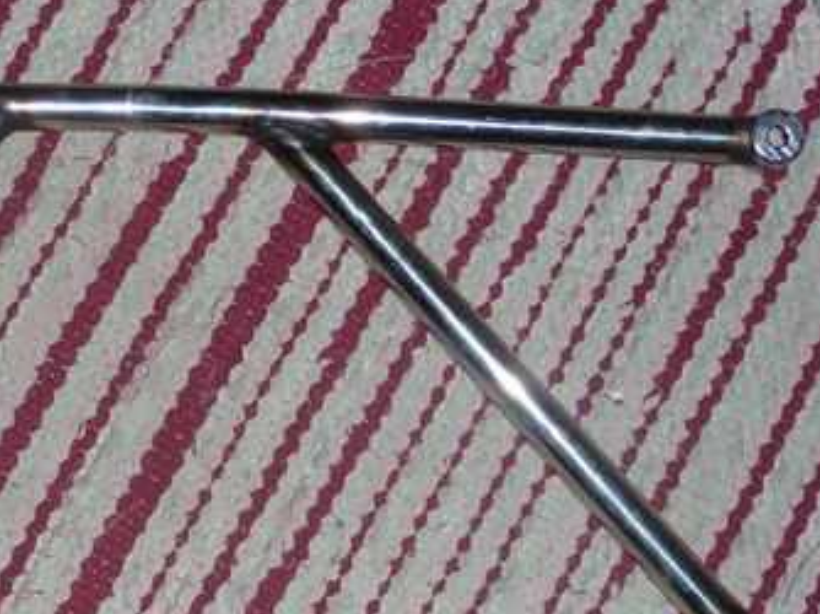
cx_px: 152
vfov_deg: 16.0
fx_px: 2178
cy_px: 341
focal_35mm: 92
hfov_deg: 21.0
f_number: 4.2
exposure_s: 1/30
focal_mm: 8
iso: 100
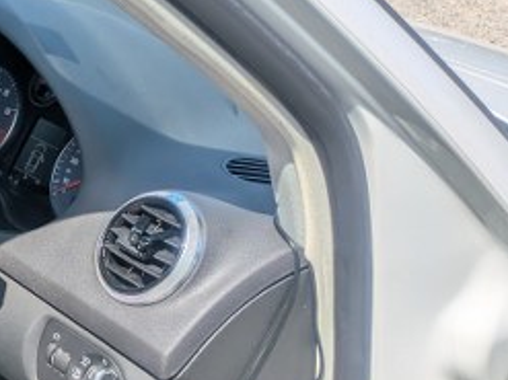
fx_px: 1188
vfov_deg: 17.9
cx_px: -299
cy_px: 333
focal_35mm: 81
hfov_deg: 20.1
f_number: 1.89
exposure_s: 1/2092
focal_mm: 5.43
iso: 52
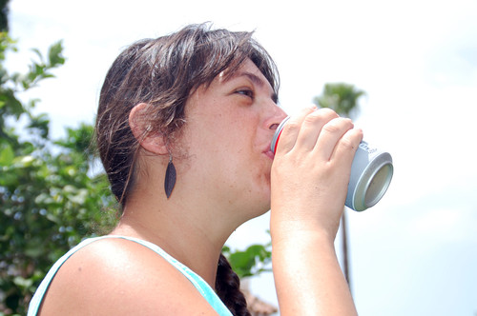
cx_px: 238
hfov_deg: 35.1
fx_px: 754
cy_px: 158
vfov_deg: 23.7
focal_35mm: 57
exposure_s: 1/500
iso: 200
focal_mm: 38
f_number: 5.6
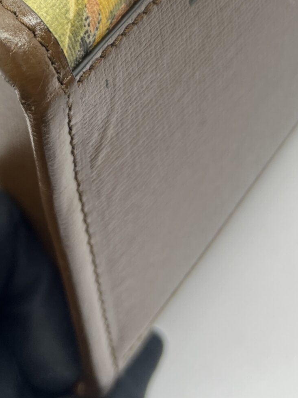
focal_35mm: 68
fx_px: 781
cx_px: 33
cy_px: -70
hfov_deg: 21.2
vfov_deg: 25.8
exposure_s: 1/100
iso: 64
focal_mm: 5.7
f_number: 1.5
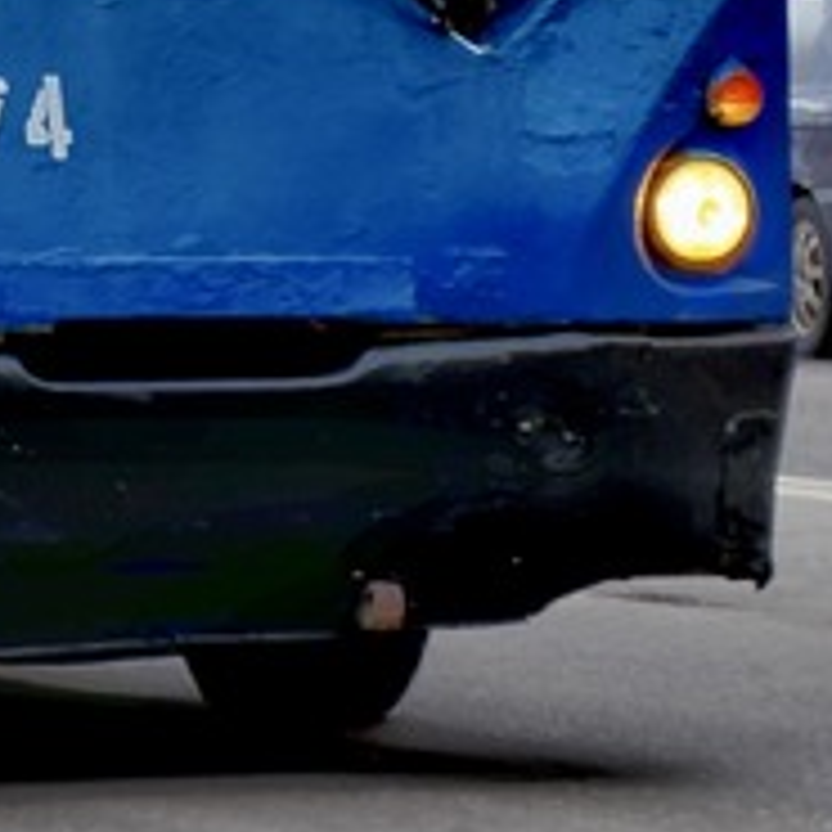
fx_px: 13953
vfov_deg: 3.4
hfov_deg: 3.4
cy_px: -477
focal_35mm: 513
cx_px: -160
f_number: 5.6
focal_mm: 55
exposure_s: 1/200
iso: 400
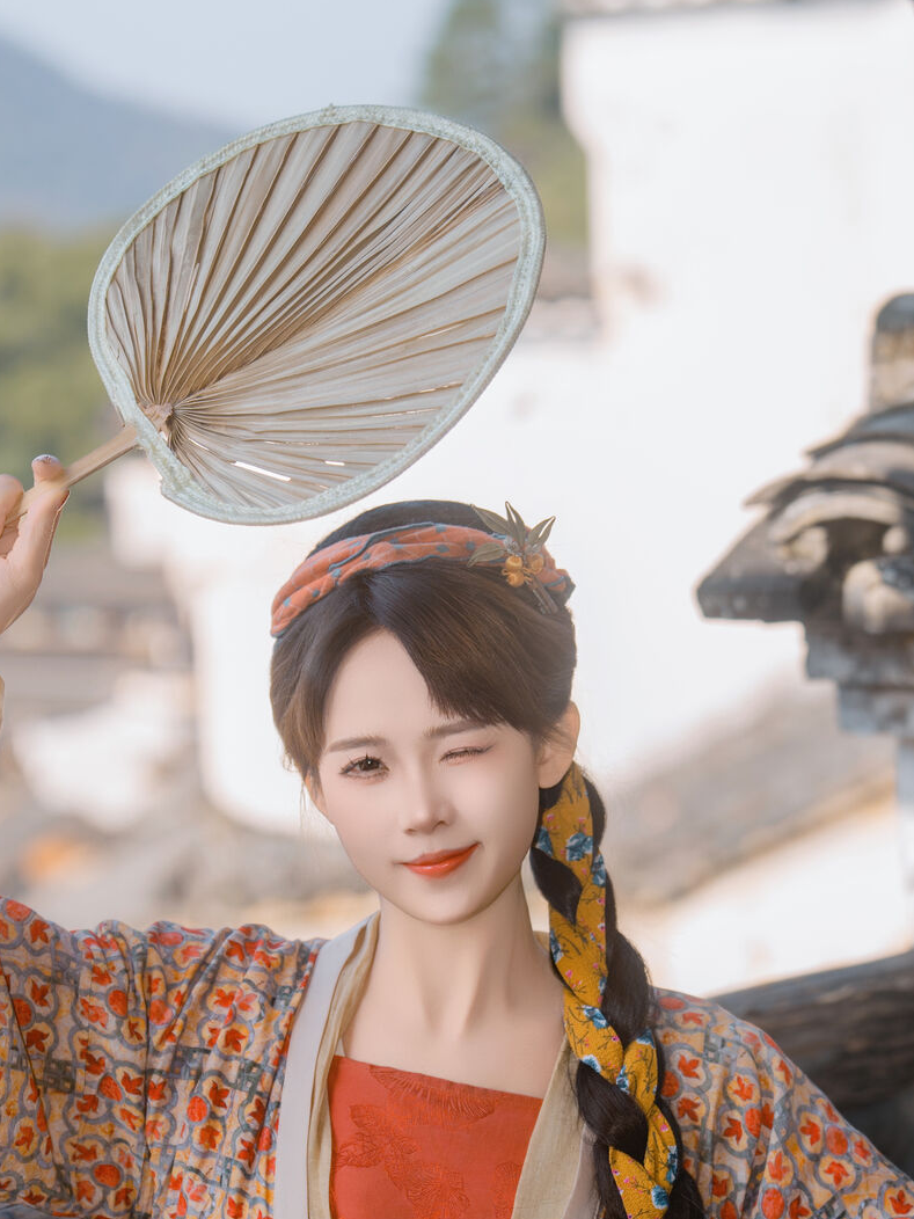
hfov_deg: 11.9
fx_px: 4401
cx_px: 403
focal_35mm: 125
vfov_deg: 15.7
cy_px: 898
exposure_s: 1/640
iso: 160
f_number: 2.8
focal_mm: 76
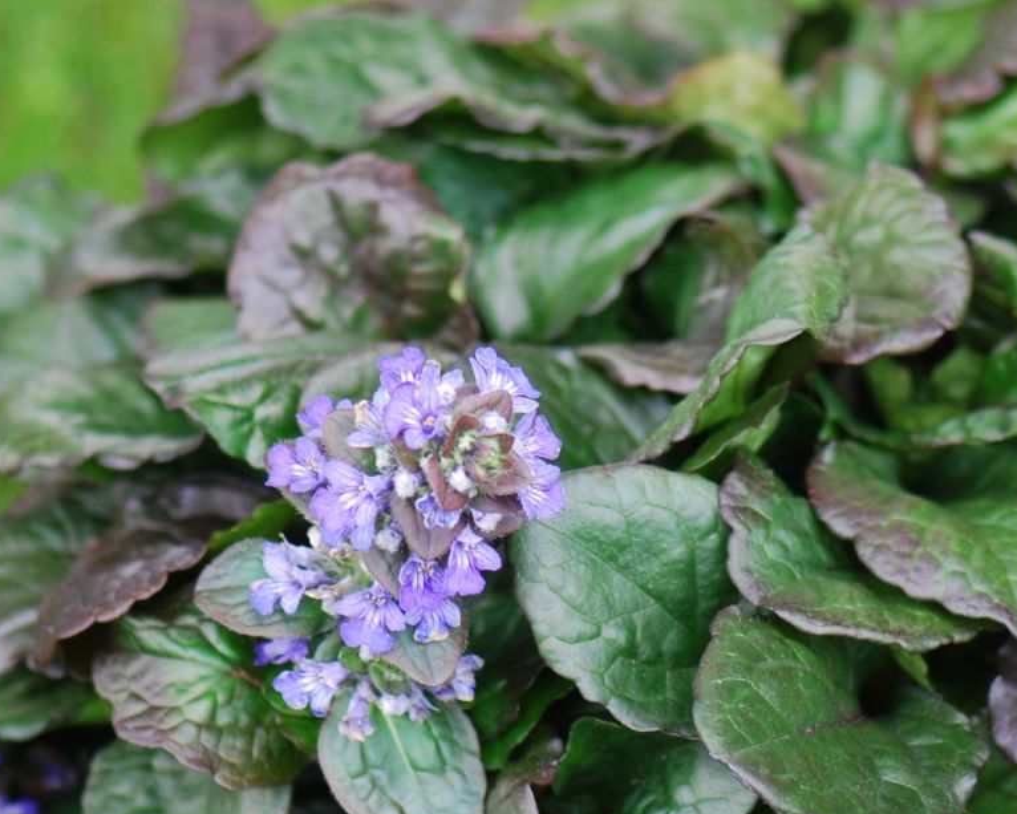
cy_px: 540
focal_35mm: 309
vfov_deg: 5.0
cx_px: 730
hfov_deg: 6.3
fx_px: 9301
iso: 200
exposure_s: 1/125
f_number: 3
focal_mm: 105
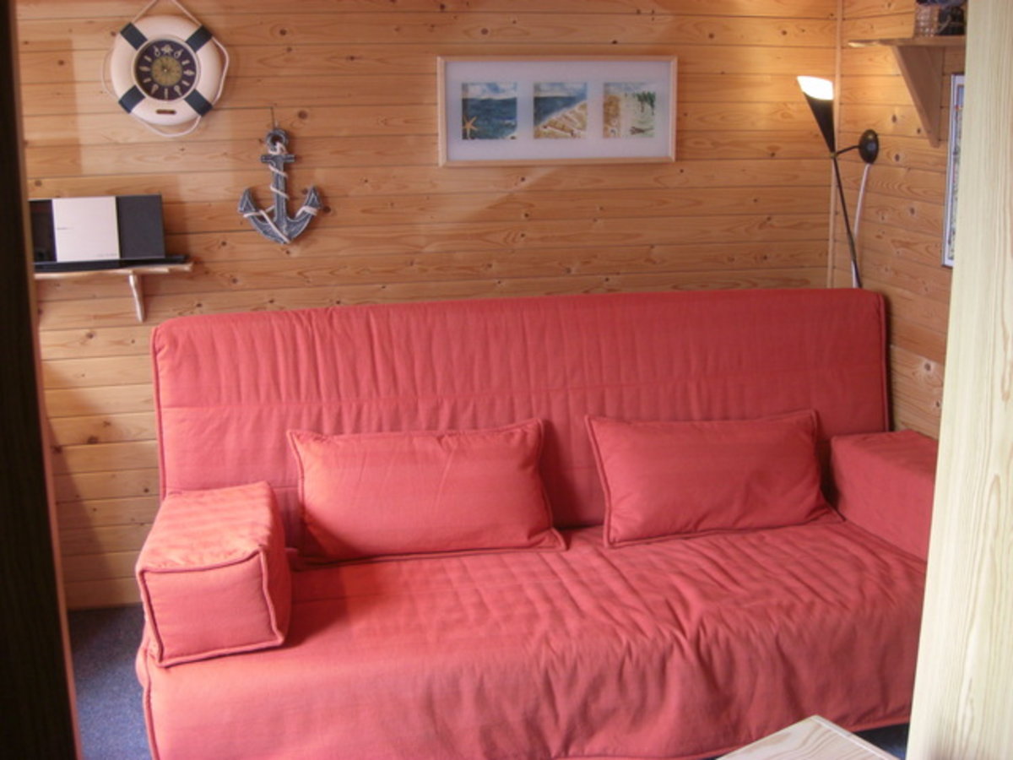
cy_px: 380
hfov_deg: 49.0
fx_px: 1112
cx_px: 506
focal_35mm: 38
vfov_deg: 37.7
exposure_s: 1/25
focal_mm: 7.9
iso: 200
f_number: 2.8
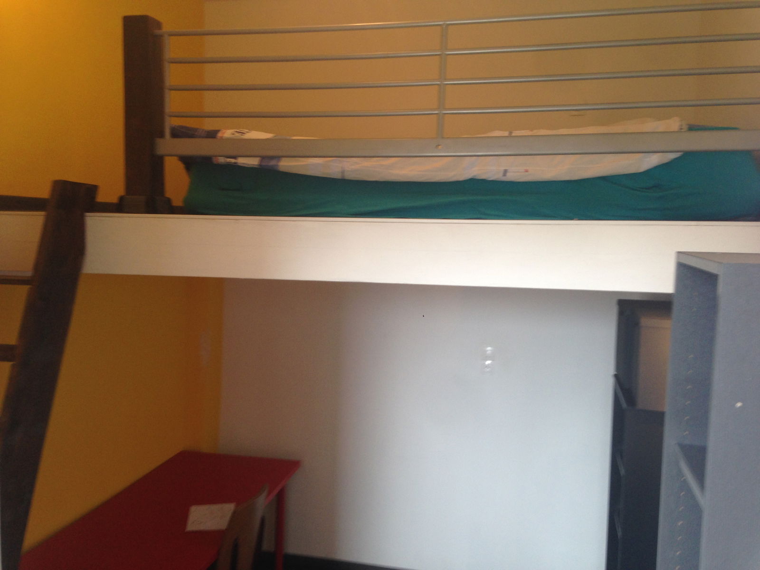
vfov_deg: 42.9
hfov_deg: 55.4
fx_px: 725
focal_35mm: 33
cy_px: 285
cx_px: 380
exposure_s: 1/20
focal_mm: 4.12
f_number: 2.4
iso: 64
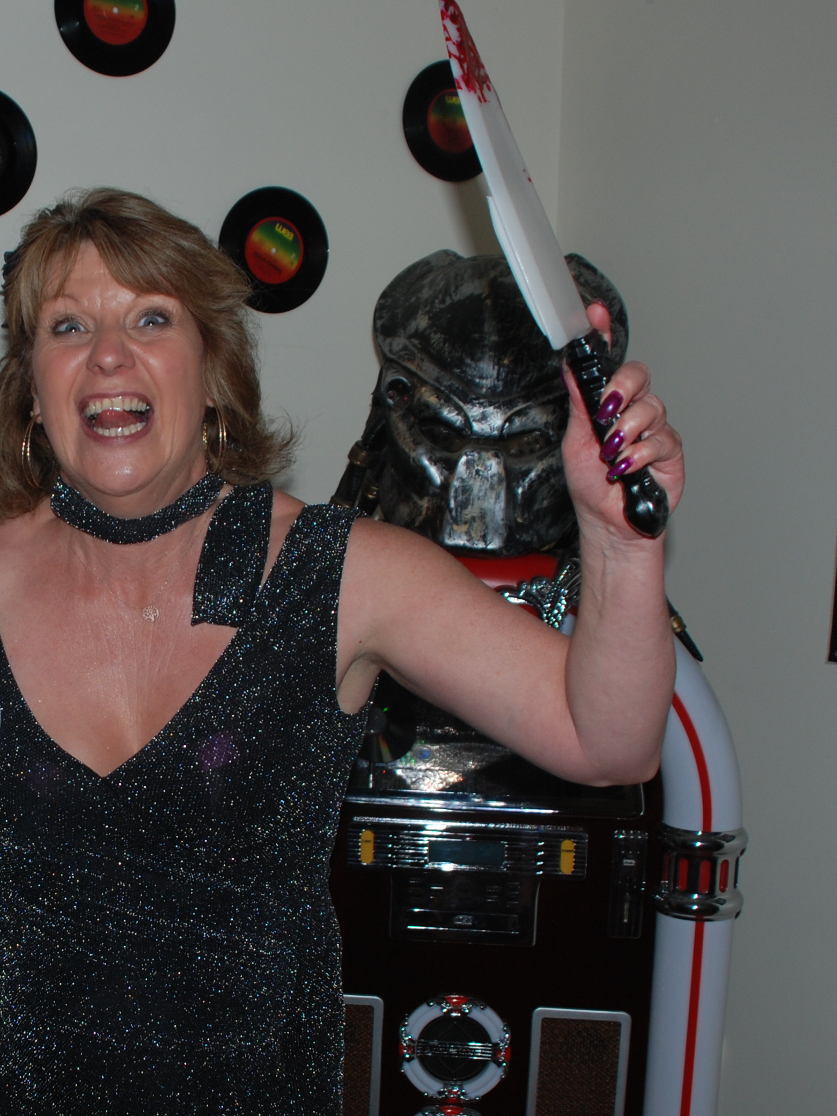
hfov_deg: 24.6
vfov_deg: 33.2
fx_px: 1870
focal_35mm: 58
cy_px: 649
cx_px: 113
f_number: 3.8
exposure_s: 1/60
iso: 200
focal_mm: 20
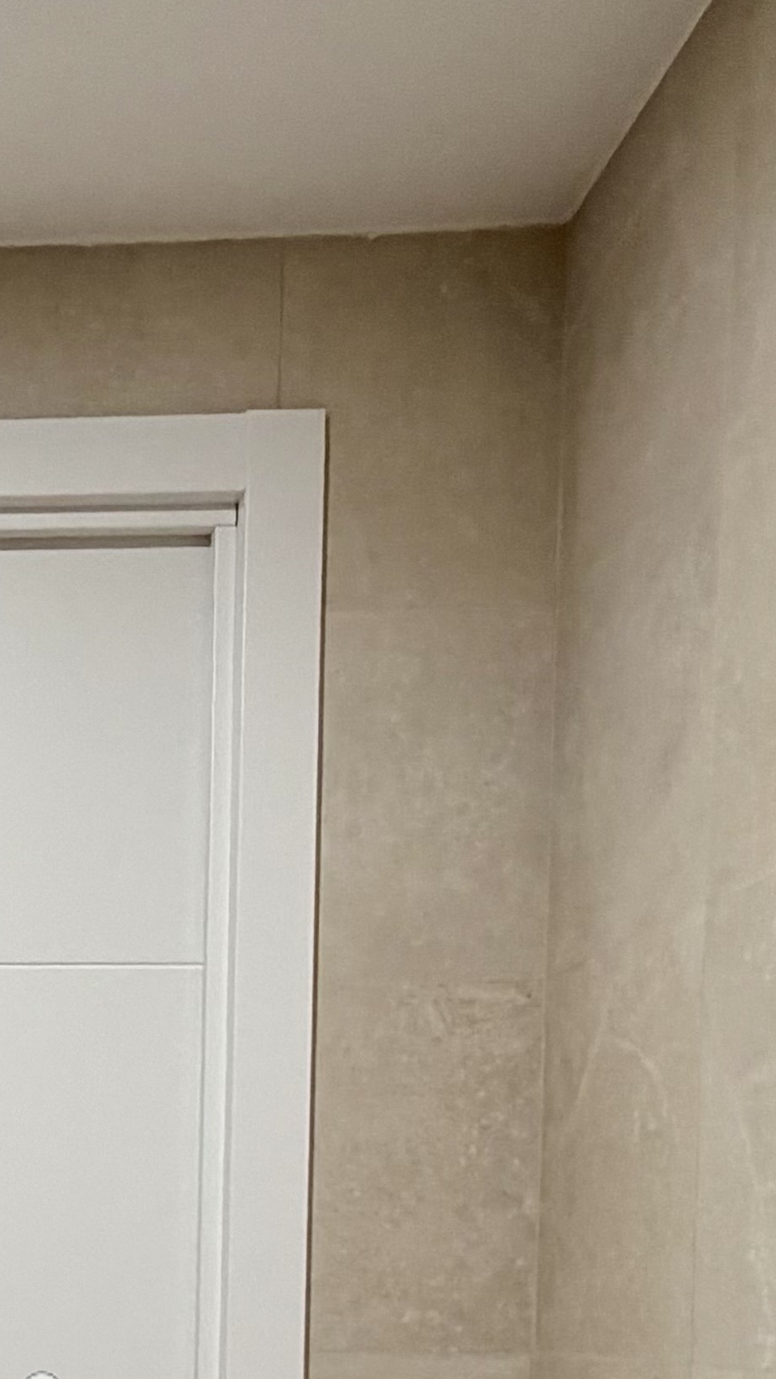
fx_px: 1938
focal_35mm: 53
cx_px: -326
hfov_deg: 20.1
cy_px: 1377
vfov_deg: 35.4
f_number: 2.2
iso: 160
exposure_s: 1/50
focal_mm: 2.22
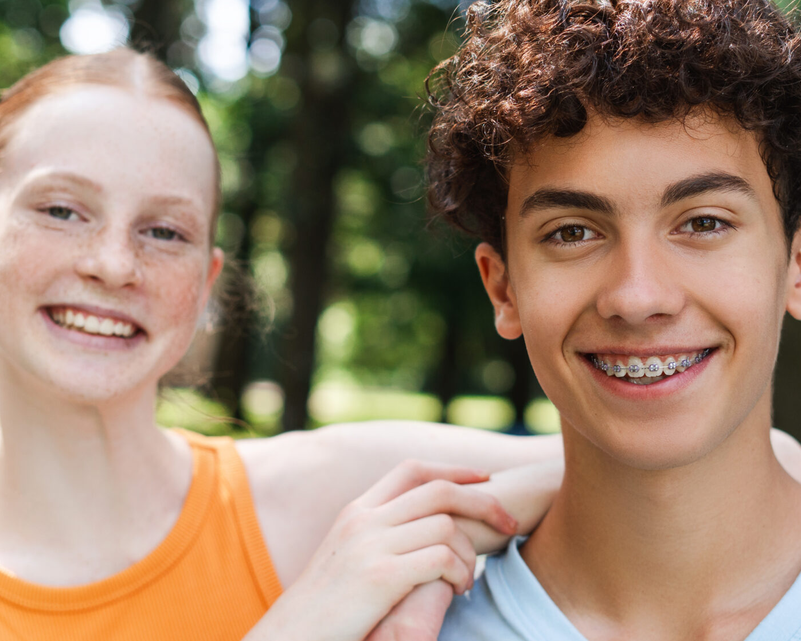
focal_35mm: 86
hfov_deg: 22.2
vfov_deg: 17.8
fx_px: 2039
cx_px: 408
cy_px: 404
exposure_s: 1/800
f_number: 2.8
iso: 400
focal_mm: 50
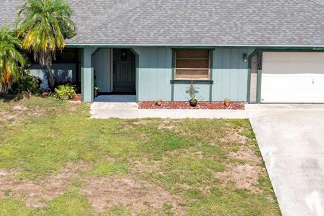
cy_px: -14
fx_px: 765
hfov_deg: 23.9
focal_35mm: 85
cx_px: 143
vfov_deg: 15.7
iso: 100
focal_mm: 10.26
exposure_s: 1/240
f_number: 5.6
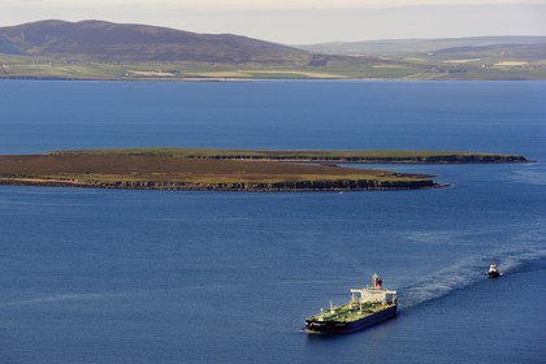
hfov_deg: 10.8
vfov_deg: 7.2
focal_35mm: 190
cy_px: 182
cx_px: 273
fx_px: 2881
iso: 400
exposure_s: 1/800
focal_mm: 190
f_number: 8
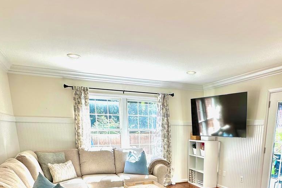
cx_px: 178
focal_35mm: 29
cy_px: 186
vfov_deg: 39.8
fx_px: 227
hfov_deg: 62.7
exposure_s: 1/130
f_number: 2.2
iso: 40
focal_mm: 2.22
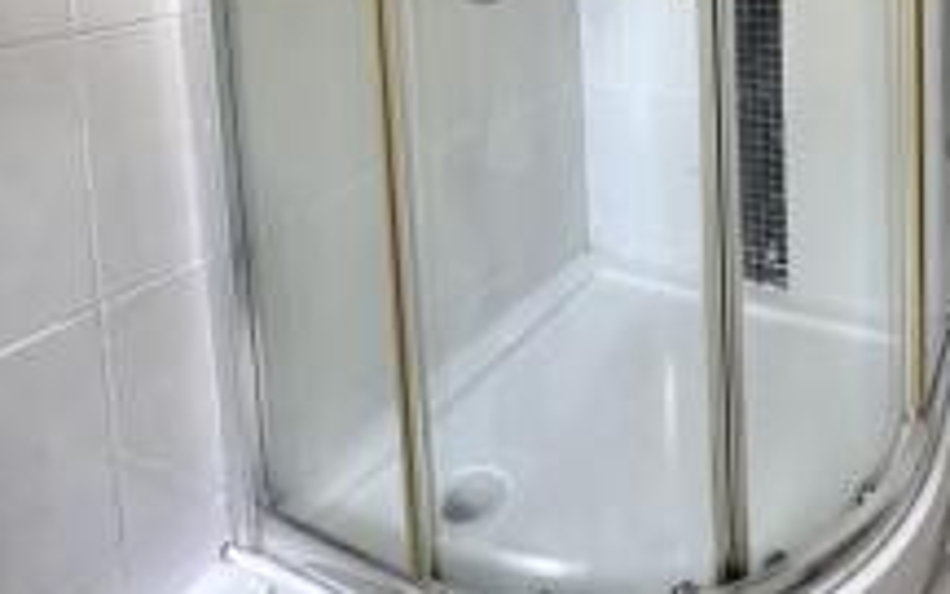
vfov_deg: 35.0
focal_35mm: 30
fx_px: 777
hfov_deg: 59.4
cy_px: -81
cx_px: 717
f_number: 2.2
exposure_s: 1/76
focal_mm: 2.22
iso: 320
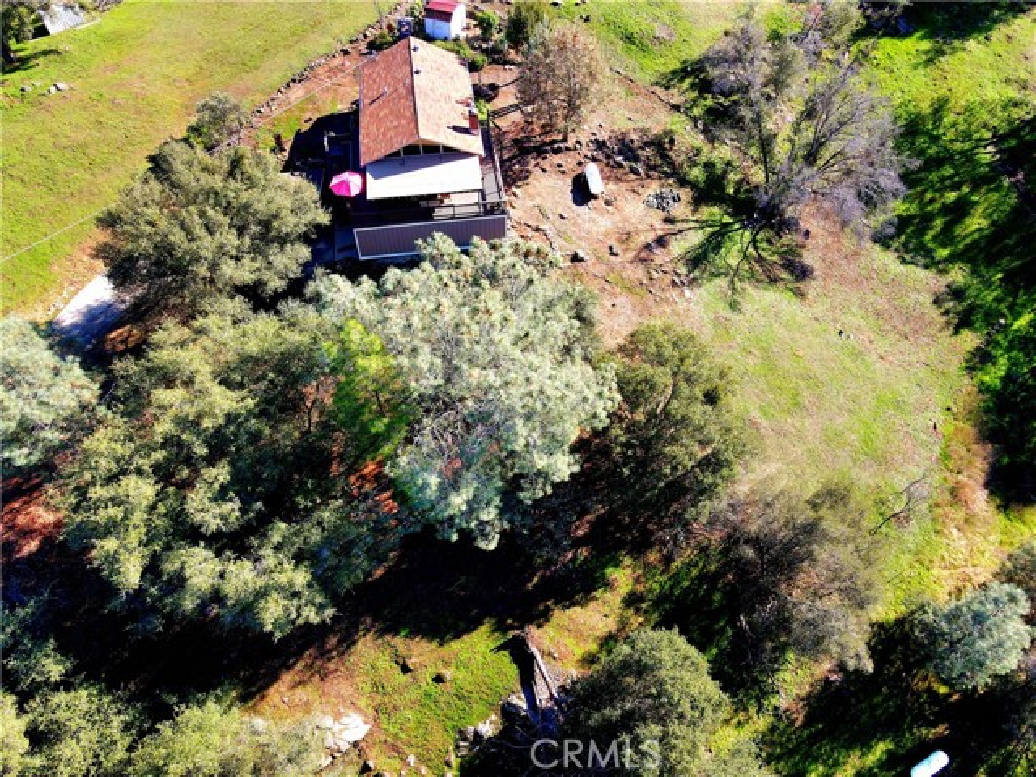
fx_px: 718
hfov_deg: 71.6
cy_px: 388
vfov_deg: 56.8
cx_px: 518
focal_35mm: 24
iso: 100
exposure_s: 1/182
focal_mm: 4.5
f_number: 2.8
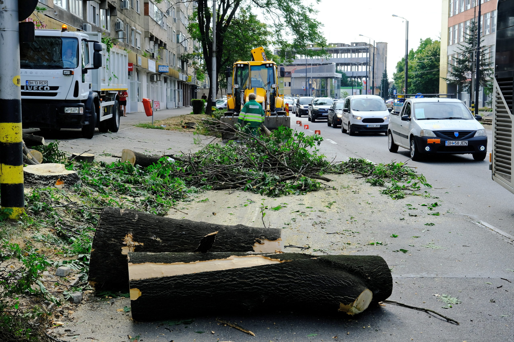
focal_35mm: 46
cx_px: 257
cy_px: 171
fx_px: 657
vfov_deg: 29.2
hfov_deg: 42.7
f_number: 5.6
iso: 320
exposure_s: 1/450
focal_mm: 30.8
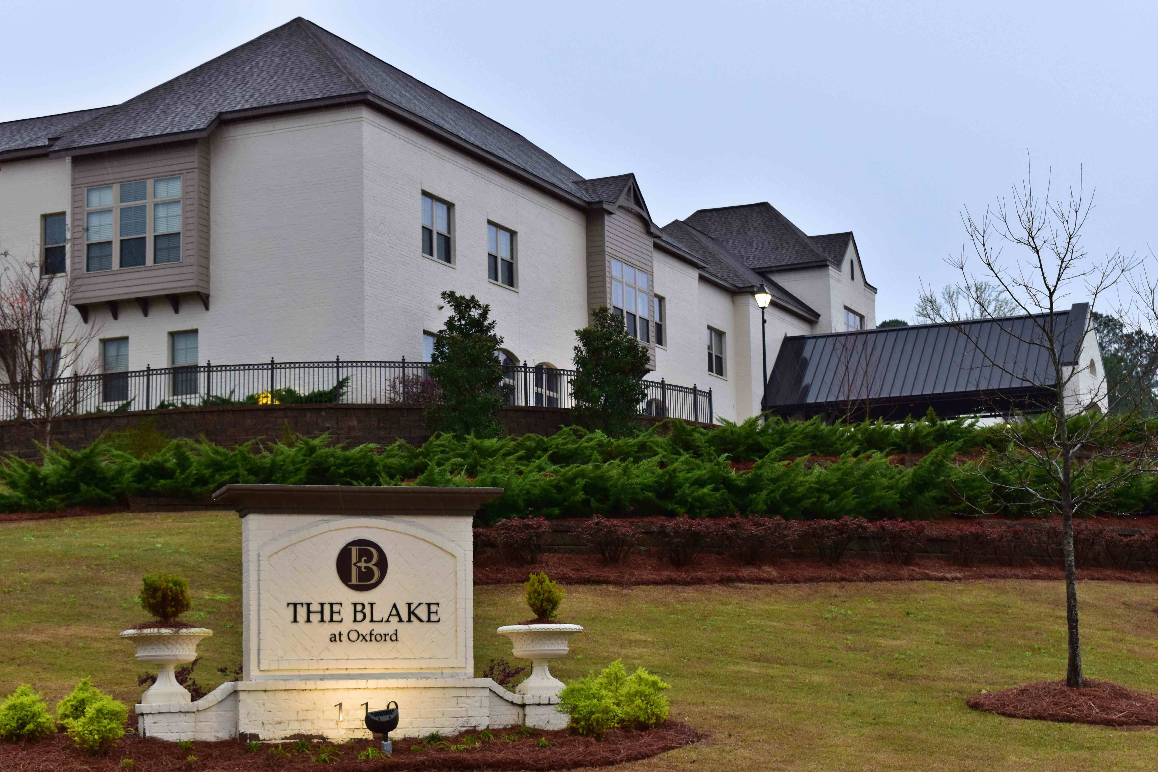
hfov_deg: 29.9
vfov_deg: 20.2
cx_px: 579
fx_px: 2171
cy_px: 386
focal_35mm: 68
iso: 400
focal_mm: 45
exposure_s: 1/80
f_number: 8
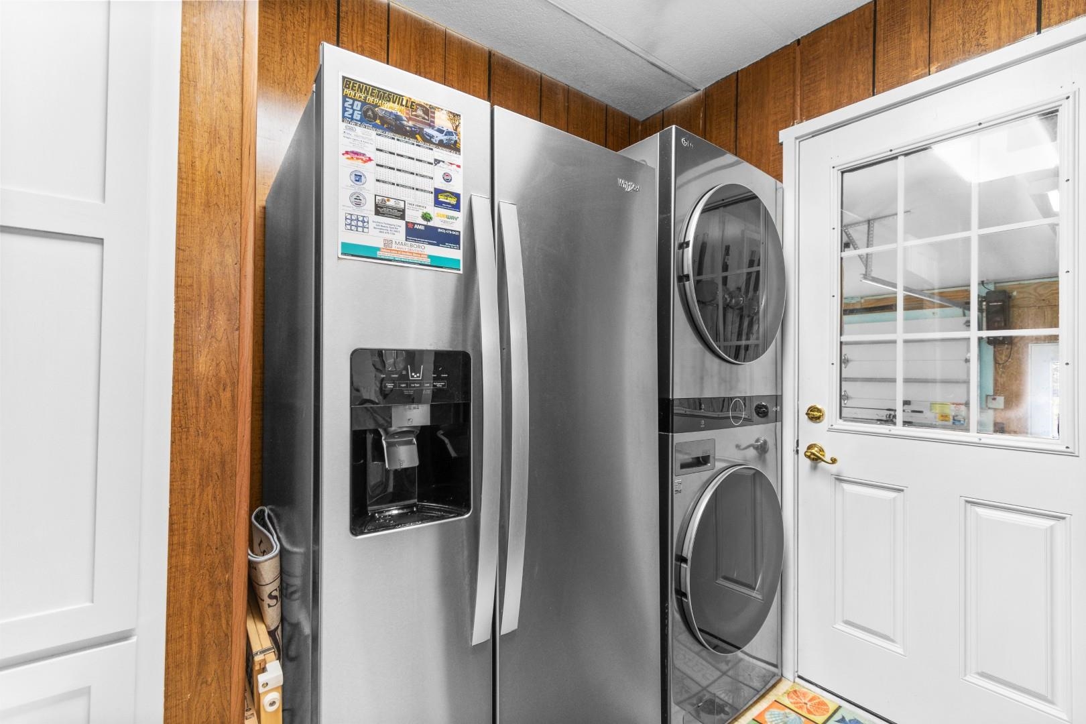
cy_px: 362
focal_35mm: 15
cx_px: 543
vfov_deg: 77.3
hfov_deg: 100.4
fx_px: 452
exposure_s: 1/6
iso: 100
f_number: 4.5
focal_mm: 10
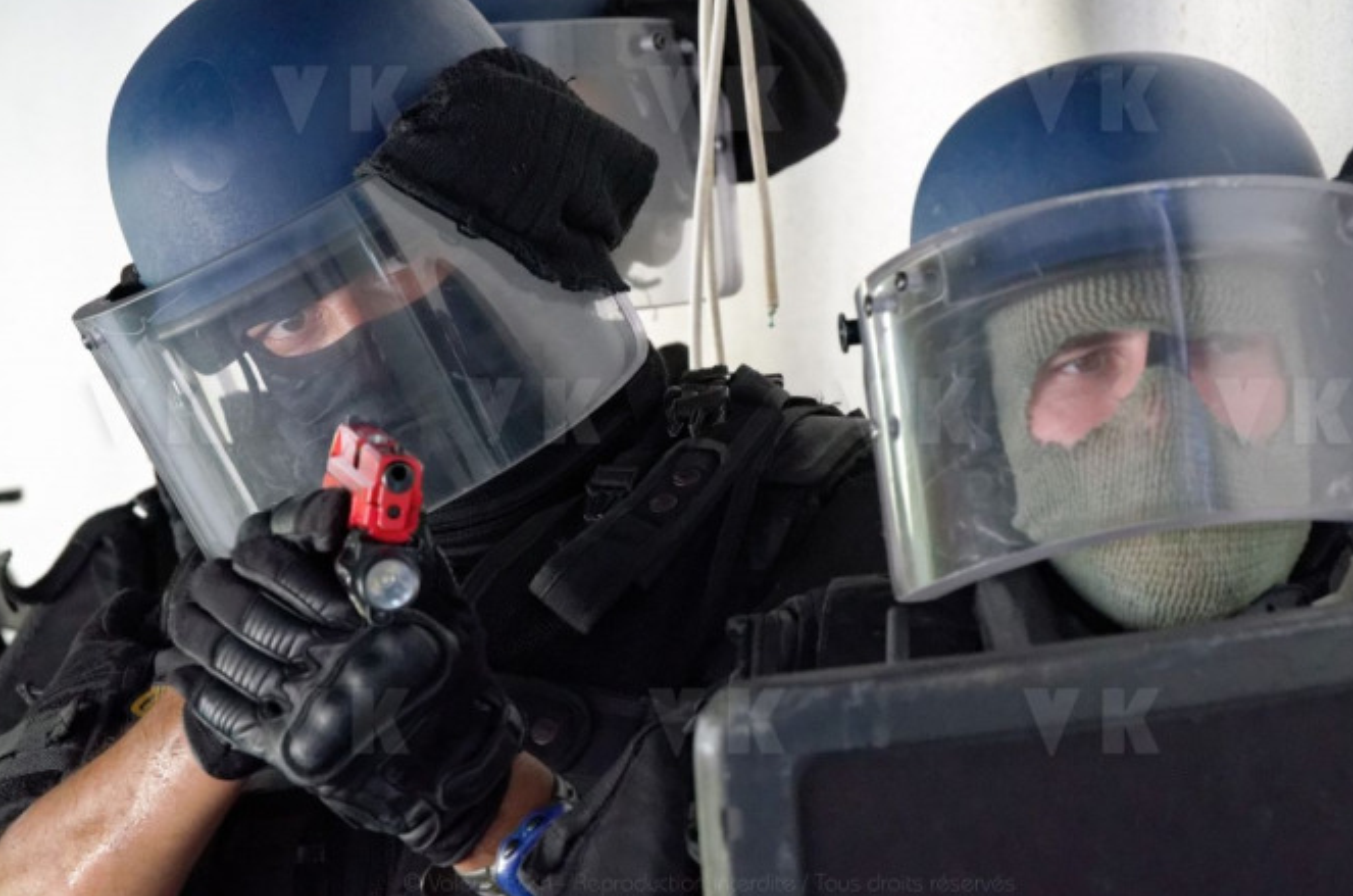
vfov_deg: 4.2
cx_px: 714
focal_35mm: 326
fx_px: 12226
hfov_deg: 6.3
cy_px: 474
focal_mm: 180
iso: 2000
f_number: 6.3
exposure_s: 1/320
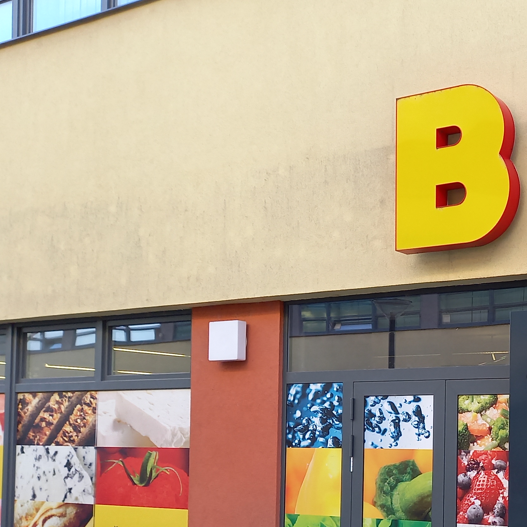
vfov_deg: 32.1
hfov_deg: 29.9
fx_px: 896
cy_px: 401
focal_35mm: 52
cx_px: 562
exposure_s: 1/100
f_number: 1.8
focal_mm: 4.65
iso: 80
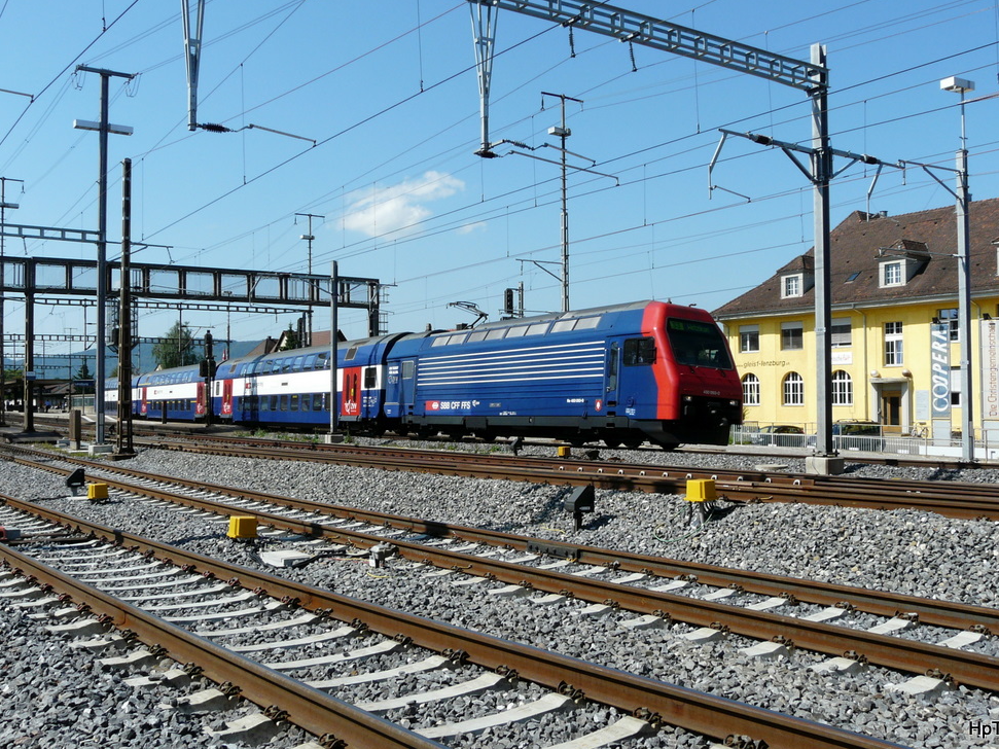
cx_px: 513
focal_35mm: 34
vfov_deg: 41.8
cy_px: 373
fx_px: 981
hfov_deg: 54.0
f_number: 5.6
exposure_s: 1/400
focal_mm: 5.5
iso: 100
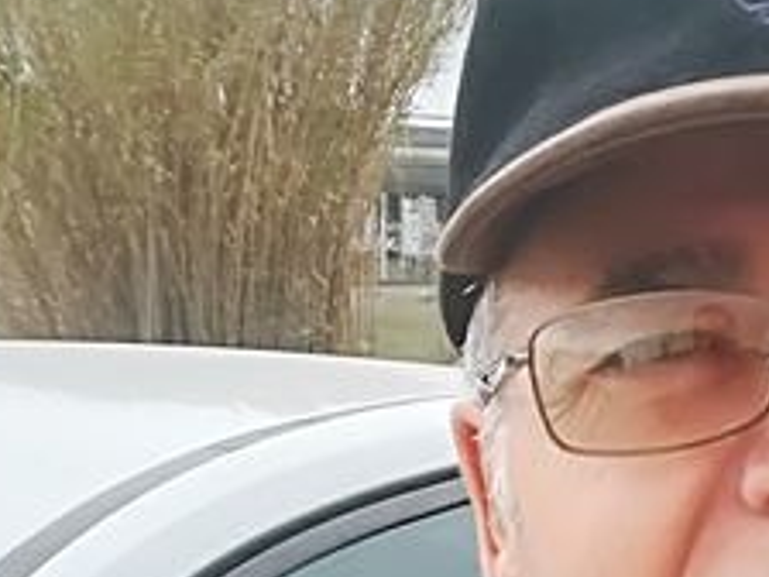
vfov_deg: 15.7
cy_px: 536
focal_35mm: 93
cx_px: 831
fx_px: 2066
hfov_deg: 20.2
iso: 50
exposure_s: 1/155
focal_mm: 3.83
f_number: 2.2
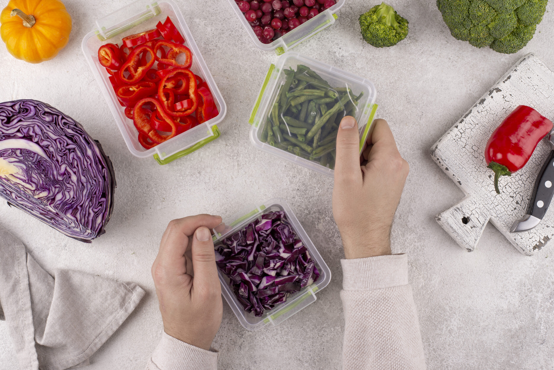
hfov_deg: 39.6
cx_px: 277
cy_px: 185
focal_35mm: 50
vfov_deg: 27.0
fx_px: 770
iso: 100
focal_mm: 50
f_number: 8
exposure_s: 1/100
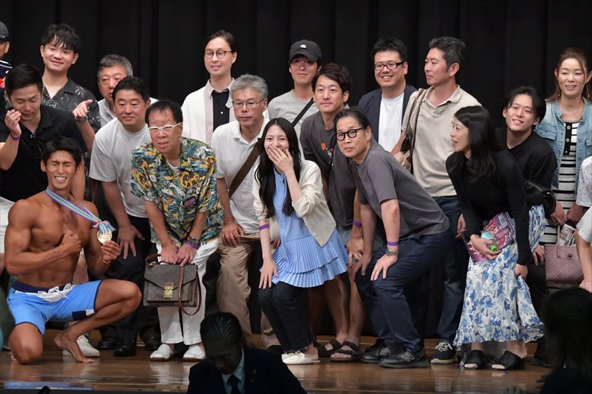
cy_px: 197
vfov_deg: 6.1
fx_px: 3698
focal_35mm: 225
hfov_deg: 9.2
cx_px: 296
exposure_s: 1/400
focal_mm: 150
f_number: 5.6
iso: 6400
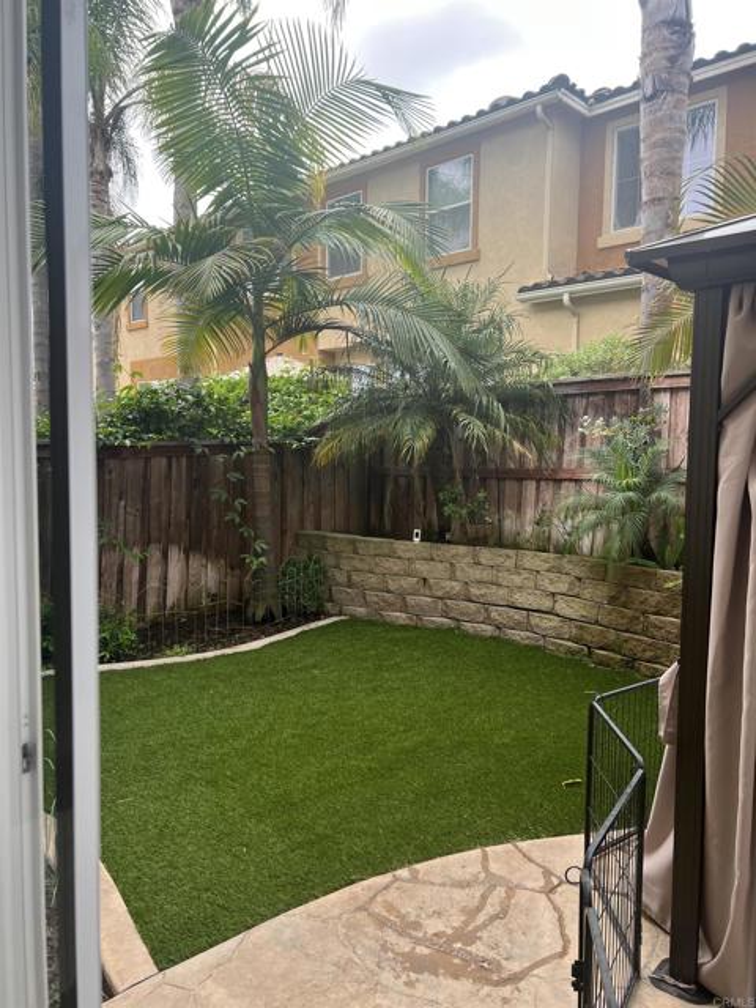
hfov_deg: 53.1
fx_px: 757
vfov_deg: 67.3
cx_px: 378
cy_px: 504
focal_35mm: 26
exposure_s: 1/687
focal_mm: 5.7
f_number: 1.5
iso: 50
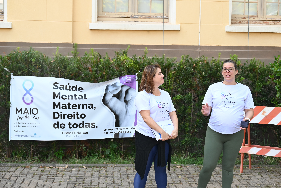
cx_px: 140
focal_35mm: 64
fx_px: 500
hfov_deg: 31.4
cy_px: 94
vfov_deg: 21.3
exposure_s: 1/125
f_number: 6
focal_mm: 64
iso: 450
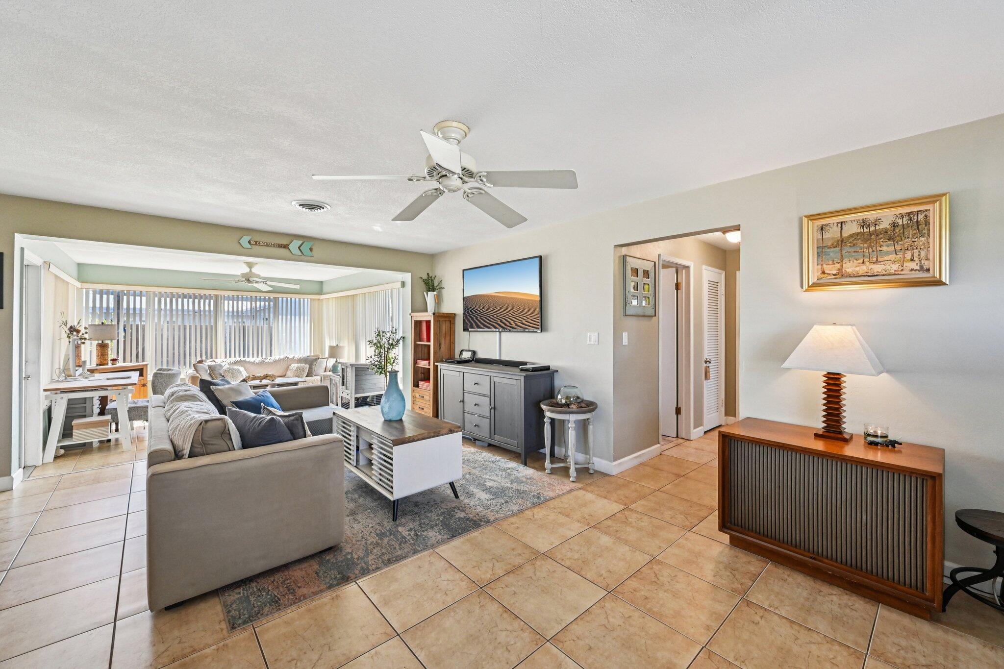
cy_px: 334
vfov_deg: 81.2
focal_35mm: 14
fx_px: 390
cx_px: 502
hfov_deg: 104.3
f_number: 8
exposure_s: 1/250
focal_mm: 14
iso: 2000
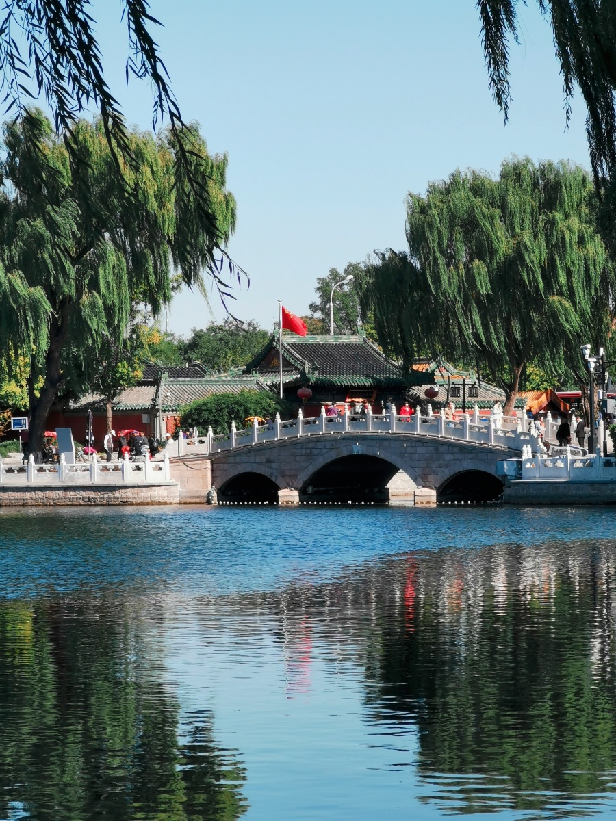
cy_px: 410
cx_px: 308
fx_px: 3203
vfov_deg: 14.6
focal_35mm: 135
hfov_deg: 11.0
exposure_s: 1/455
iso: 50
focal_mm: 14.46
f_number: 3.4
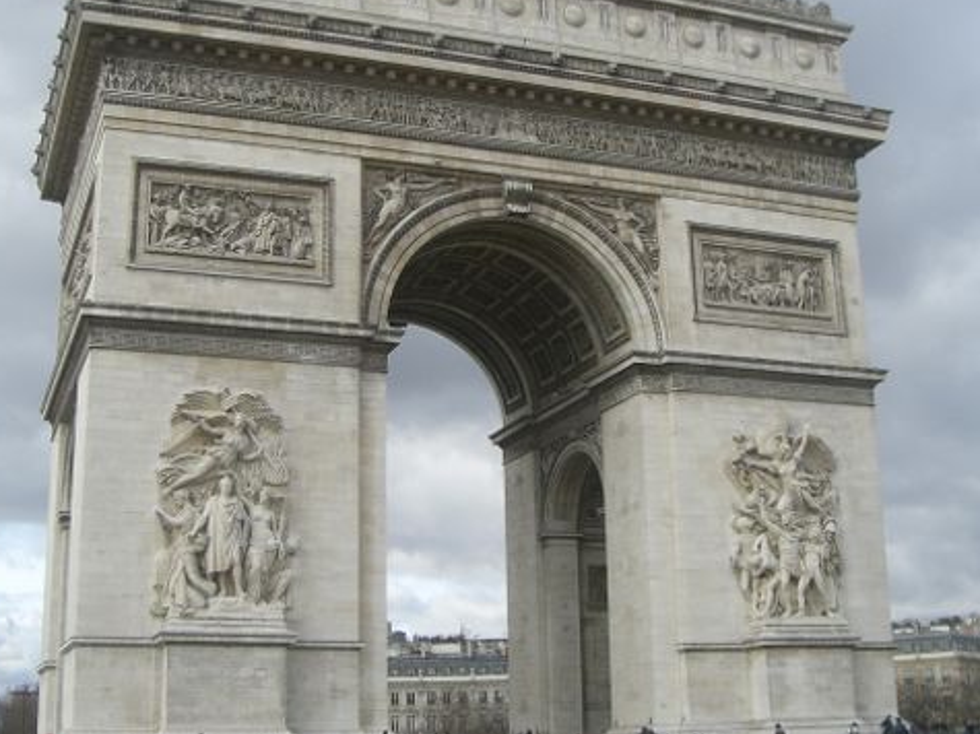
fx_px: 1472
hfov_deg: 36.8
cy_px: 312
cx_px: 545
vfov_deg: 28.0
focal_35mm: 52
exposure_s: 1/320
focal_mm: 6.2
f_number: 4.3
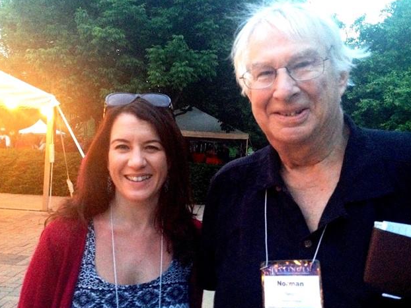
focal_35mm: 36
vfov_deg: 39.7
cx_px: 204
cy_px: 156
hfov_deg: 51.3
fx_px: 428
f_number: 2.4
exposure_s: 1/15
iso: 800
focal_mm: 4.28
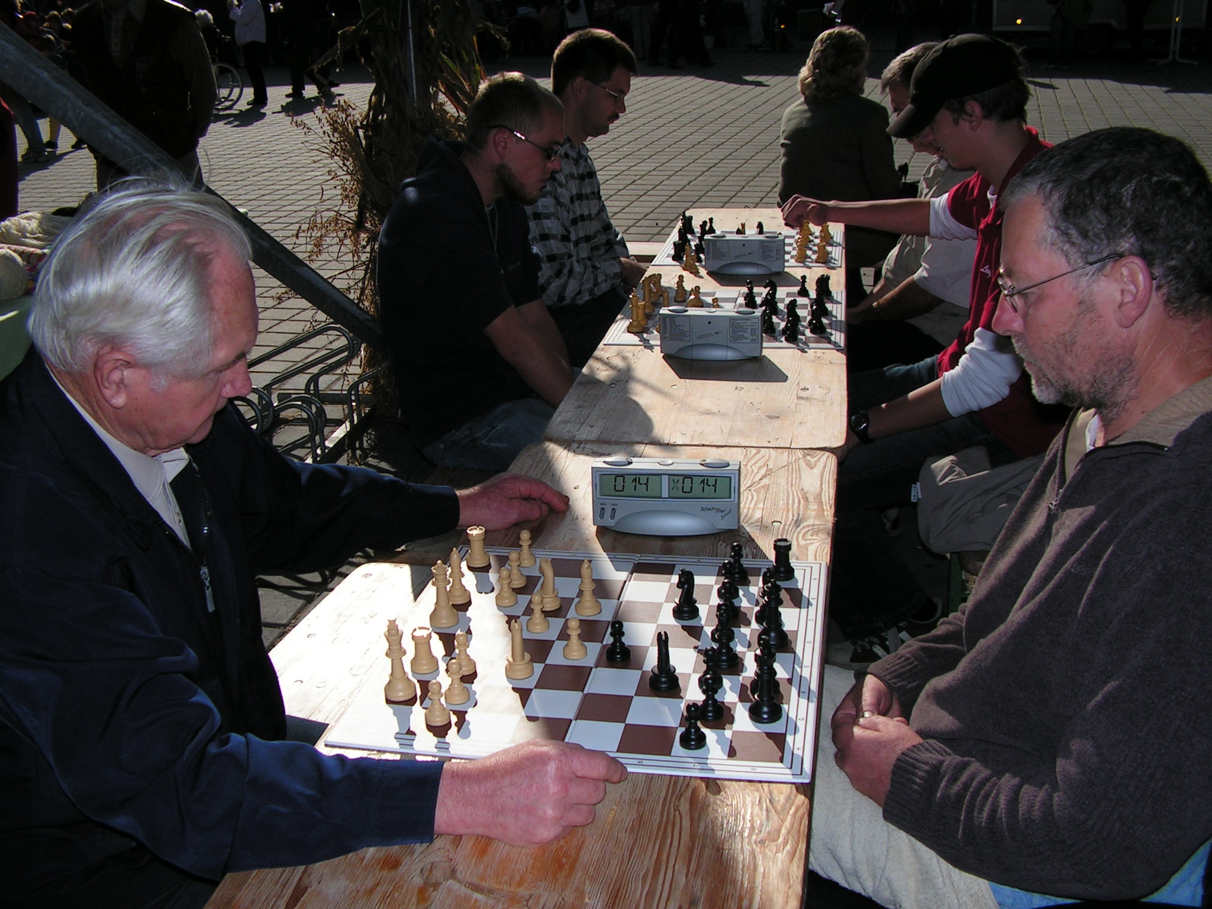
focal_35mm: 36
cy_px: 454
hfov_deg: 51.4
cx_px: 606
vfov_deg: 39.7
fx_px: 1260
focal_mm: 6
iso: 64
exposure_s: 1/2000
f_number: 3.2
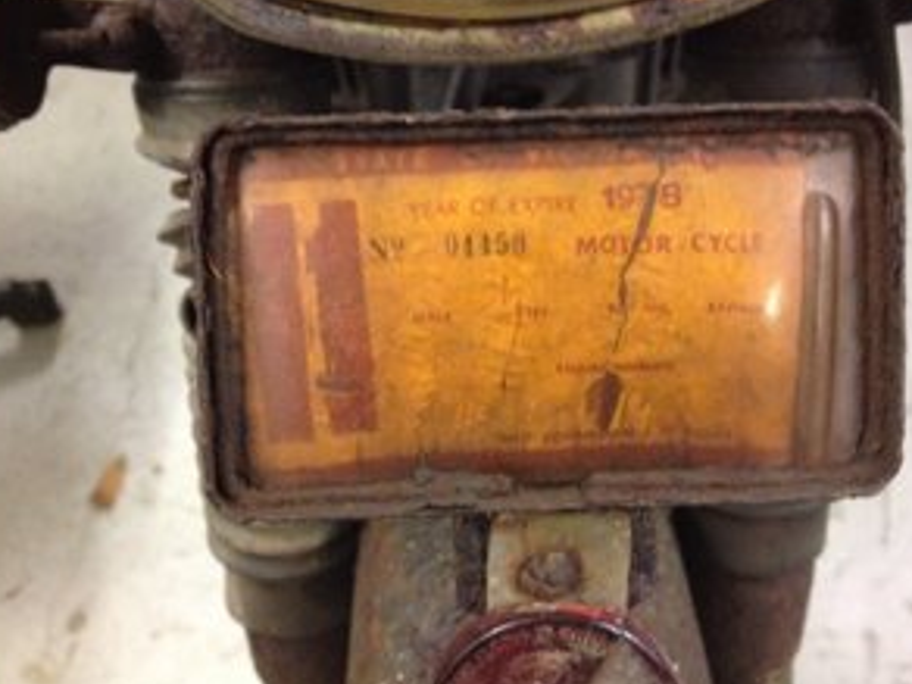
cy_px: 303
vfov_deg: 35.1
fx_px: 1080
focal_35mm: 41
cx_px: 490
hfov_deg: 45.7
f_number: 2.4
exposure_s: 1/15
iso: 500
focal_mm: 4.28
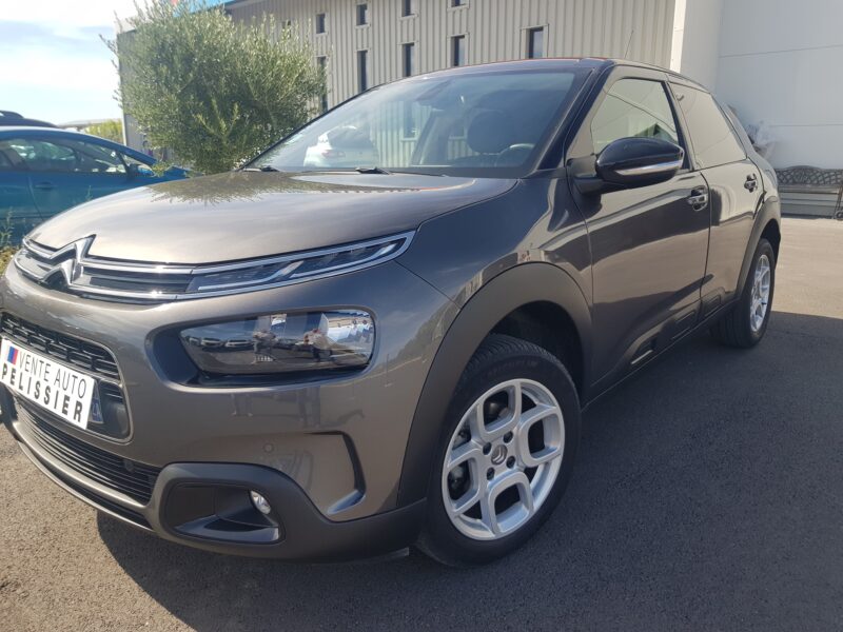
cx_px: 422
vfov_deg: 53.1
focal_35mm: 26
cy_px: 316
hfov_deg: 67.3
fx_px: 633
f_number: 1.7
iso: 40
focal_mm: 4.2
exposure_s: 1/1128
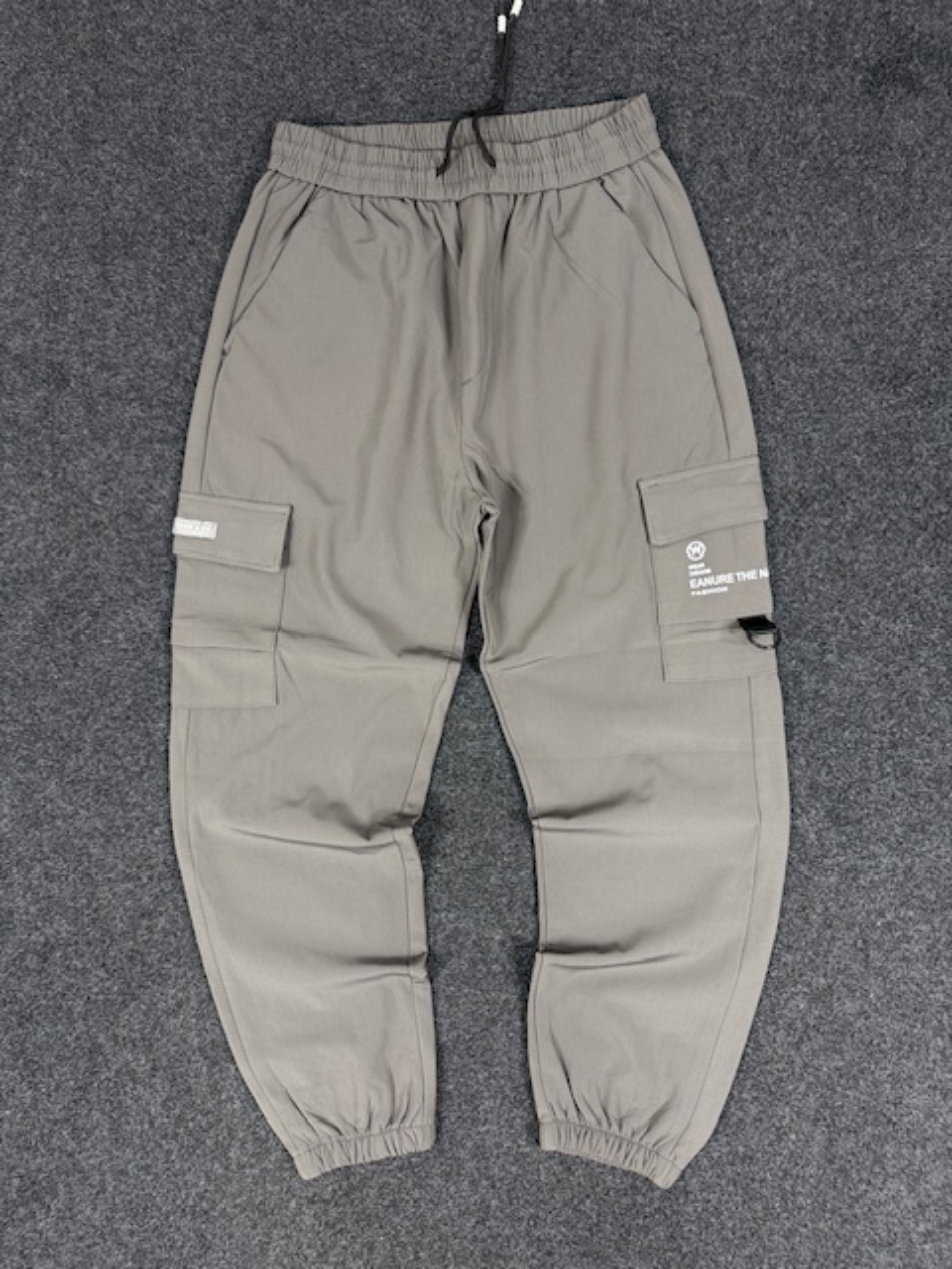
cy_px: 634
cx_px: 476
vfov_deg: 71.6
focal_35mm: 24
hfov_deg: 56.8
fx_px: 880
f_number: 1.78
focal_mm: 6.76
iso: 200
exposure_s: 1/100
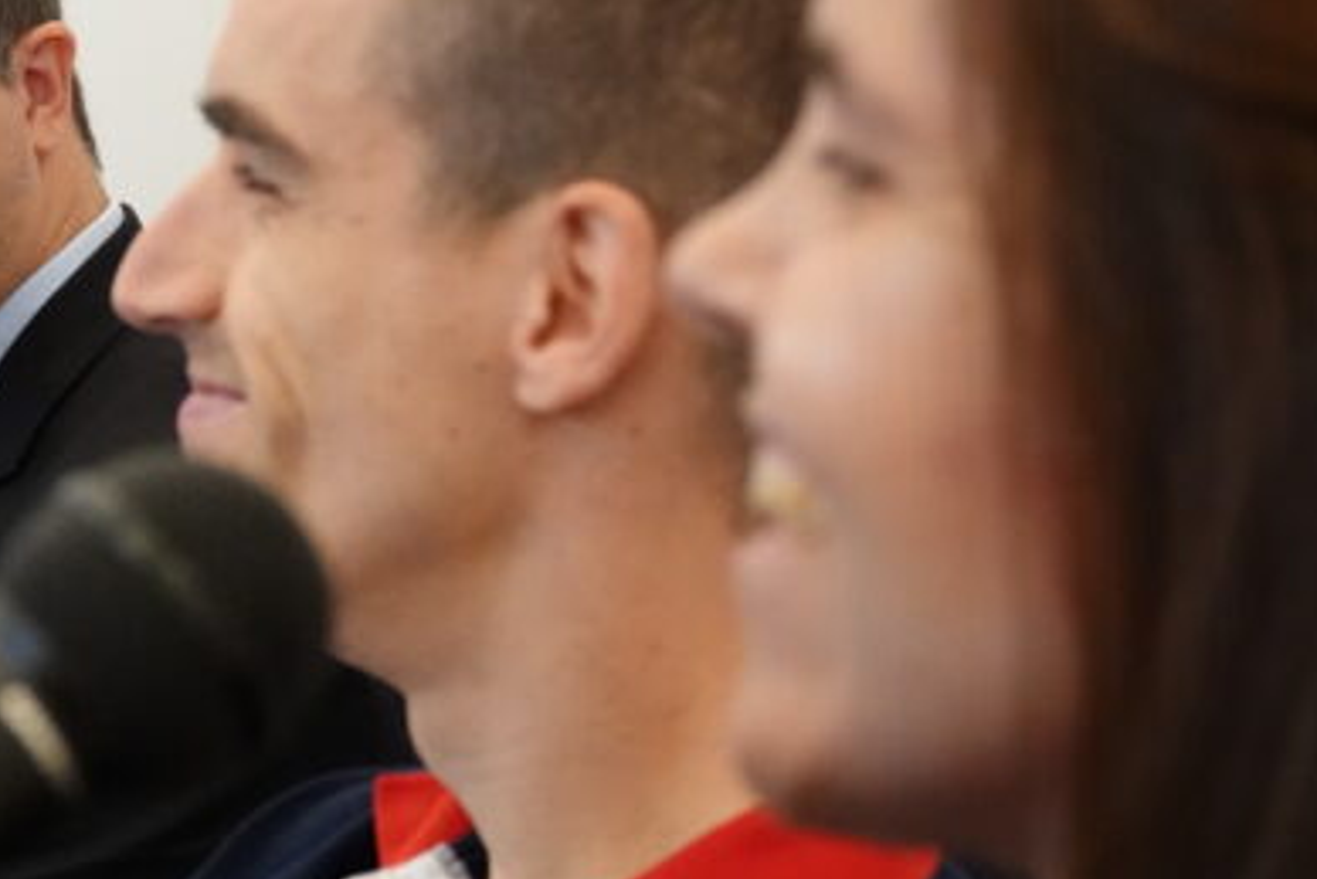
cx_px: 499
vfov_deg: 8.9
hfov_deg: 13.3
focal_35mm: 154
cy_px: 265
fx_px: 5636
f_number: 3.5
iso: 2000
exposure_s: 1/80
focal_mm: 30.5
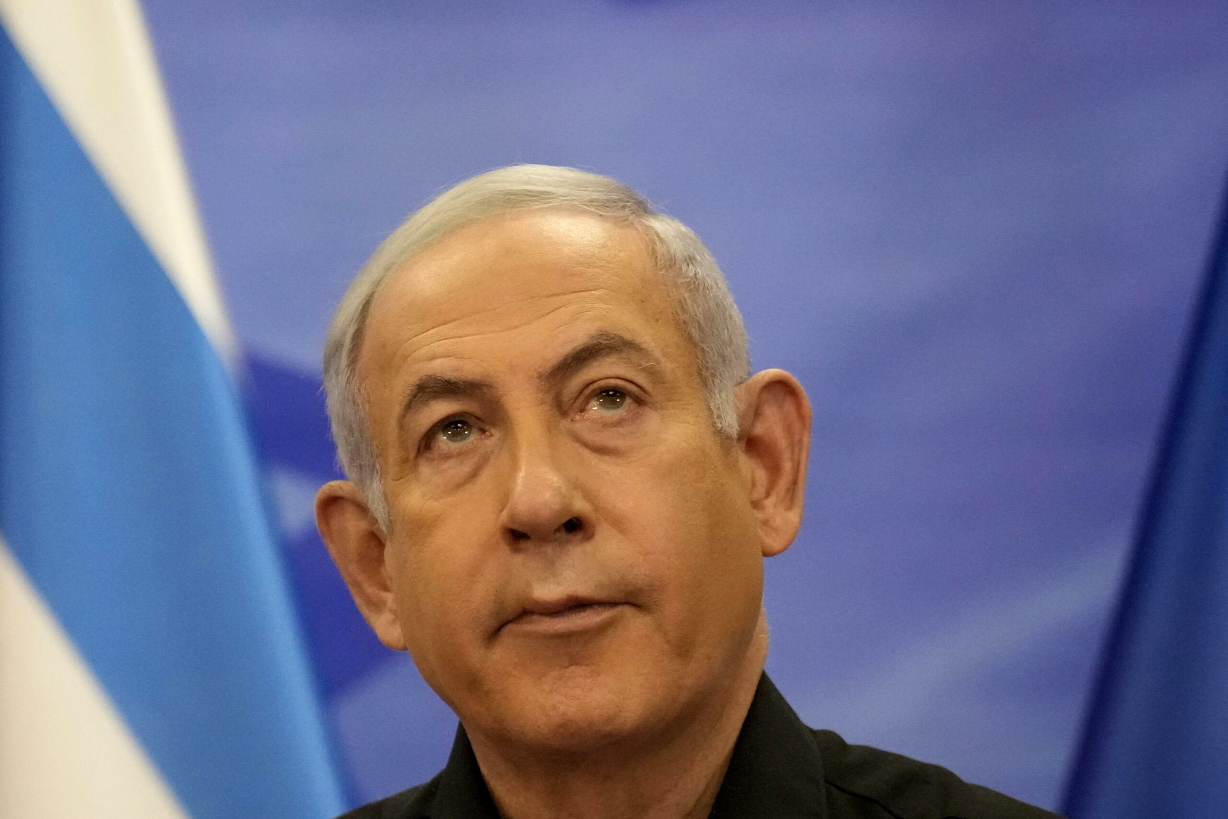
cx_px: 614
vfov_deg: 5.2
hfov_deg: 7.9
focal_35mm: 262
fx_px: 8937
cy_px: 410
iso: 5000
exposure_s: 1/3200
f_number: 2.8
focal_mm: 175
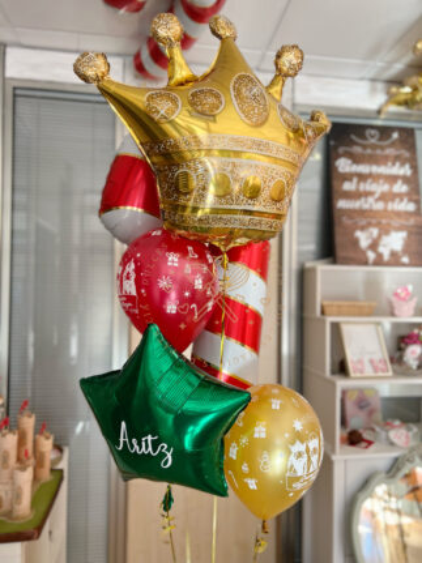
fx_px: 423
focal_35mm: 26
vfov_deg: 67.3
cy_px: 282
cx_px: 211
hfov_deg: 53.0
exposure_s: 1/142
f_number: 1.5
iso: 32
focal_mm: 5.7
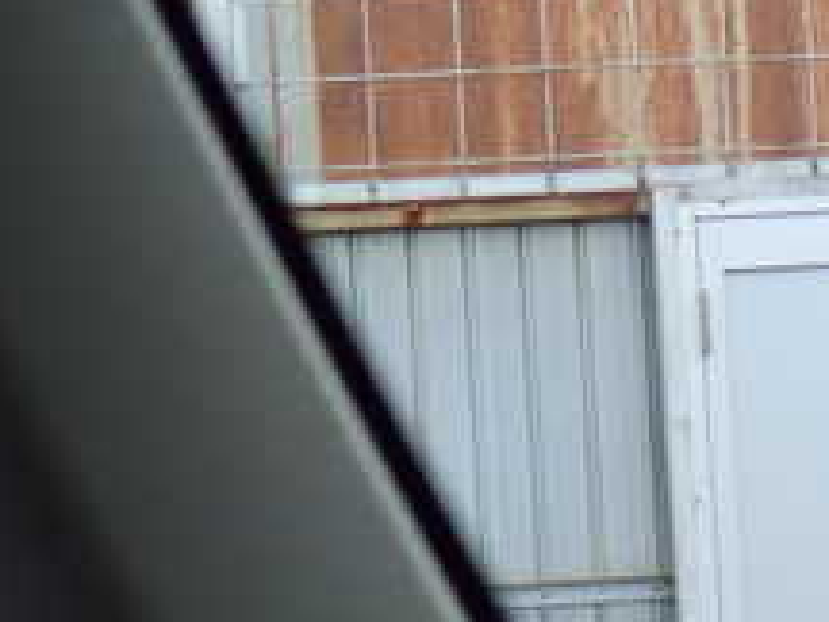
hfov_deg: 7.1
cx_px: 802
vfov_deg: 5.3
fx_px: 6658
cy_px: 169
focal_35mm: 278
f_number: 4.9
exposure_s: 1/100
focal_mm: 18
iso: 640
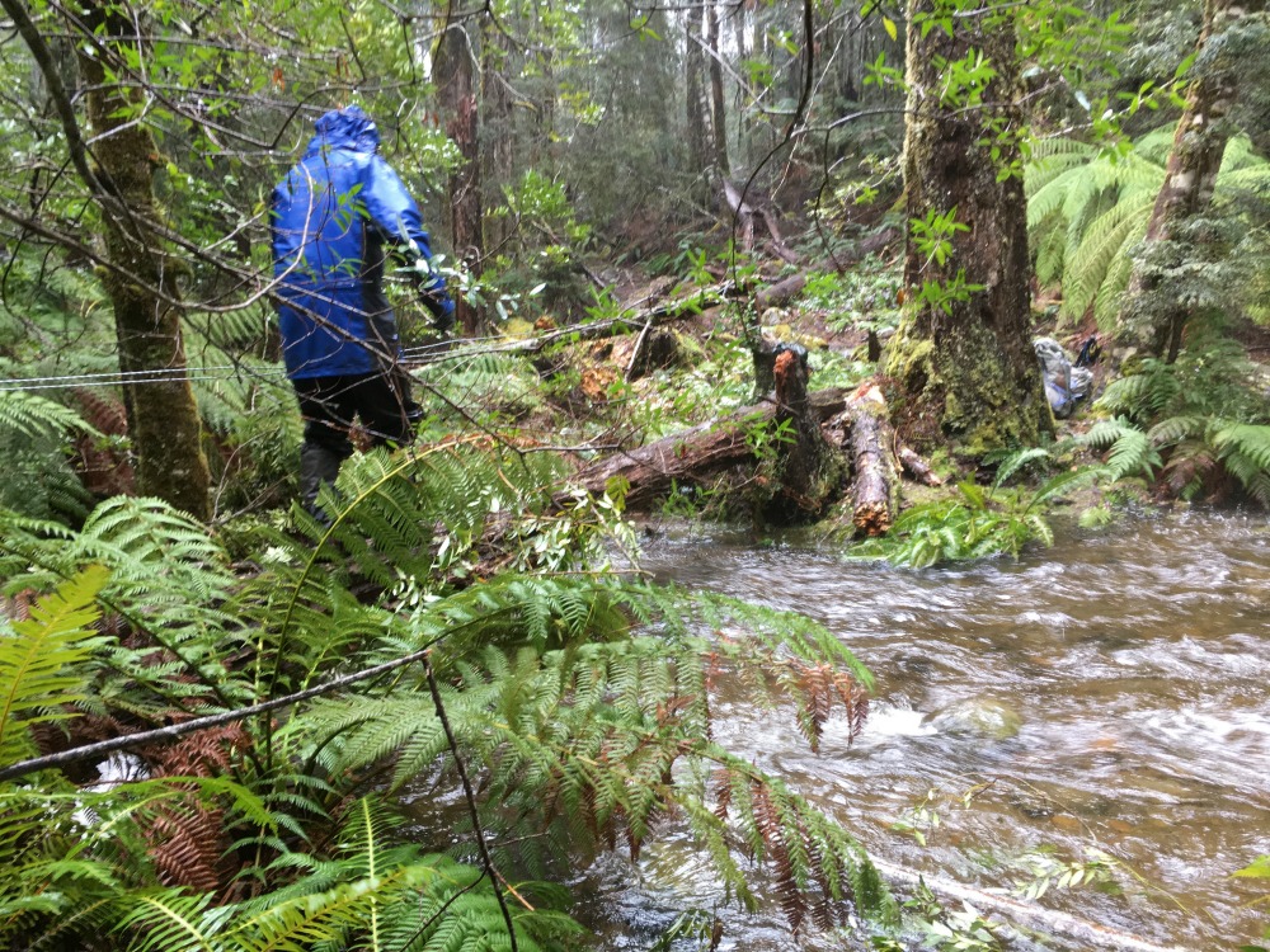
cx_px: 635
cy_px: 476
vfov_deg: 48.2
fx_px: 1064
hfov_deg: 61.7
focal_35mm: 29
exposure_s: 1/33
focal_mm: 4.15
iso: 50
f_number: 2.2
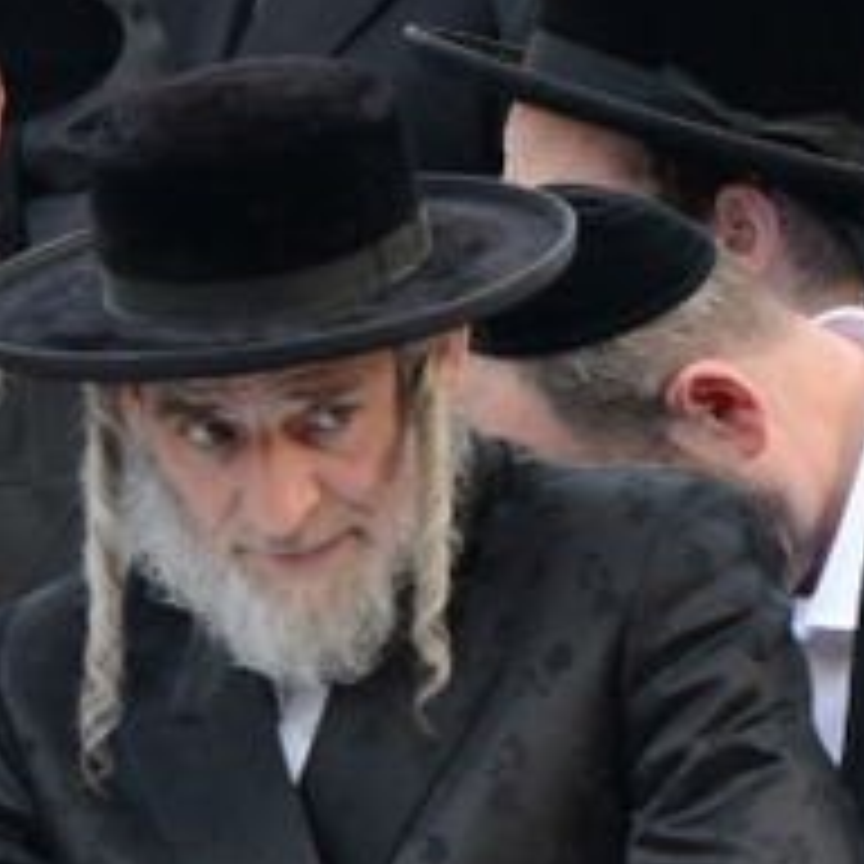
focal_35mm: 928
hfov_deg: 1.9
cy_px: 205
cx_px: -238
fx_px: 26205
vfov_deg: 1.9
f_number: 5.6
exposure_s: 1/320
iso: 1250
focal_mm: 150
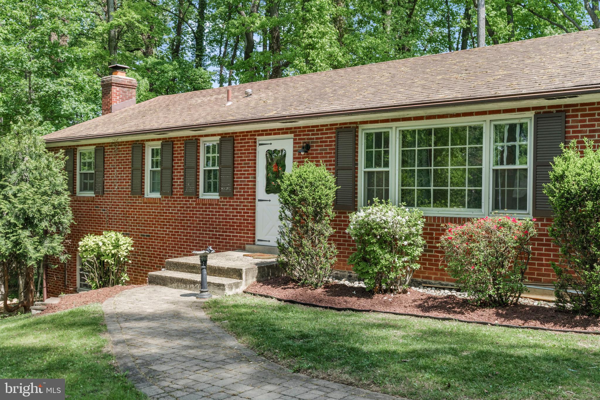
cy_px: 200
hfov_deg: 54.4
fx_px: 583
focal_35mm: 35
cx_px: 300
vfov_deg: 37.8
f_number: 7.1
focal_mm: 35
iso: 500
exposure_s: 1/1000
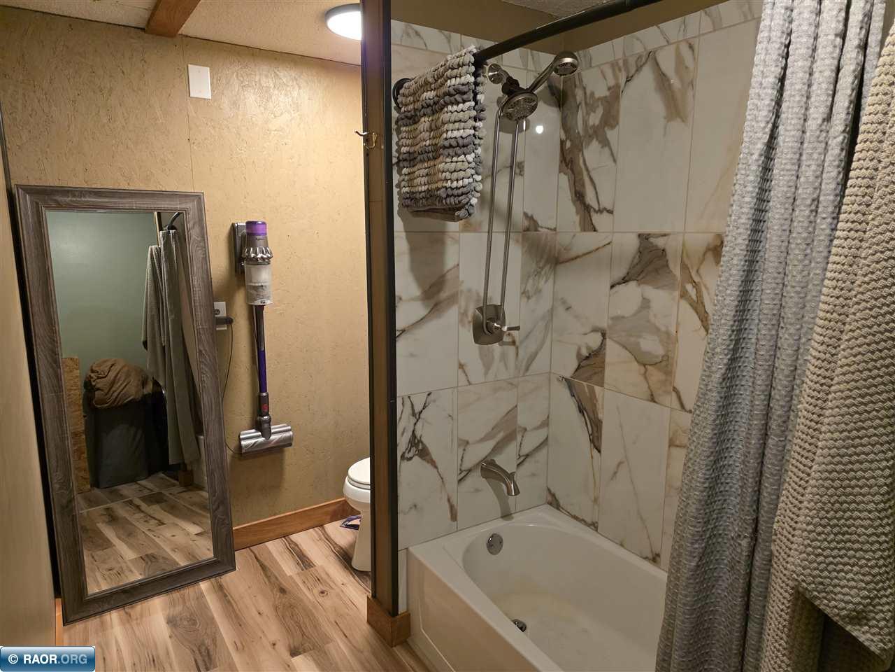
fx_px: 595
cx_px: 448
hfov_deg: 73.9
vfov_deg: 58.9
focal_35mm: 23
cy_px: 336
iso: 800
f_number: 1.7
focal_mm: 6.25
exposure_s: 1/120
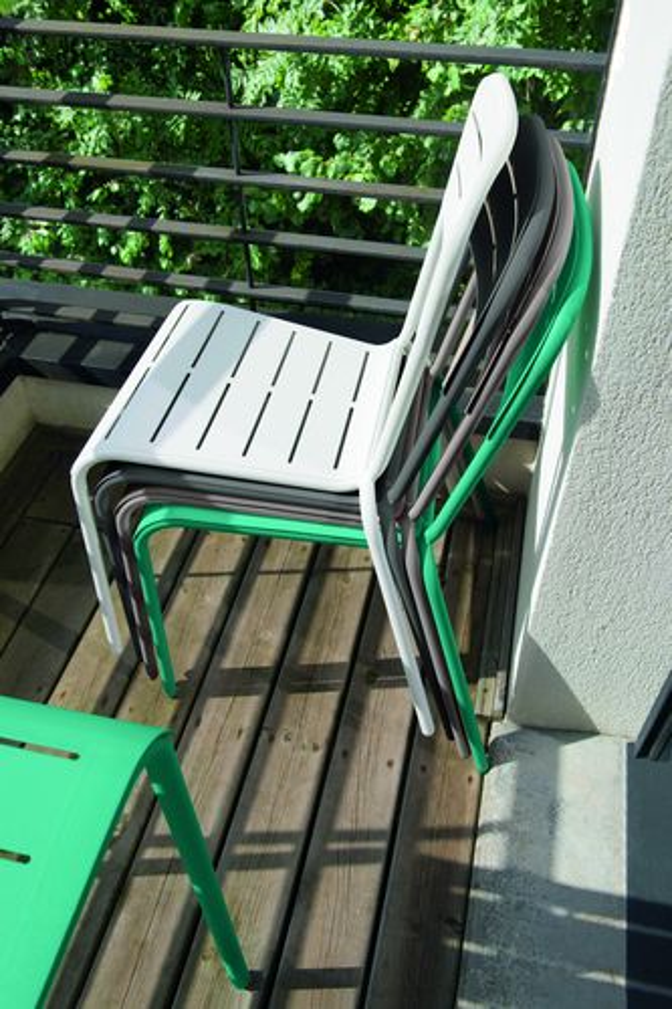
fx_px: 869
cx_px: 336
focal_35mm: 31
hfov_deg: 42.3
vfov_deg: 60.3
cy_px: 504
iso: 100
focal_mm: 31
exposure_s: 1/160
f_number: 9
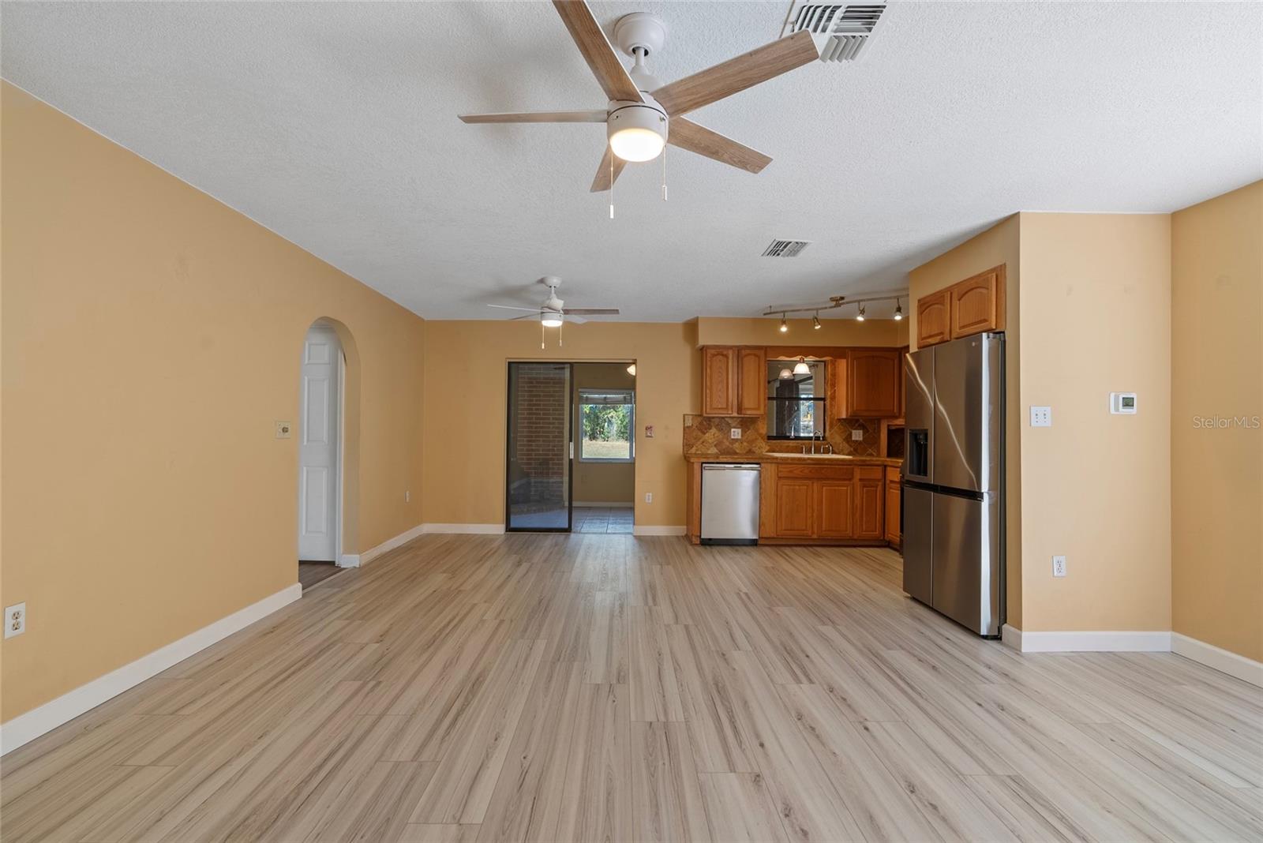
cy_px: 422
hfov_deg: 96.7
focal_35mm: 16
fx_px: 562
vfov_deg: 73.8
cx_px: 632
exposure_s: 1/2
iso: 250
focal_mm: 16
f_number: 8
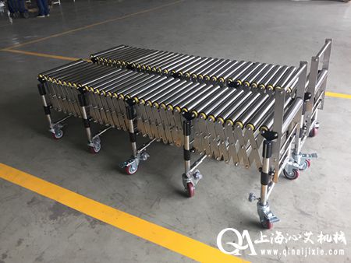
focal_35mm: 29
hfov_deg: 61.6
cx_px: 176
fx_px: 294
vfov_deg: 48.3
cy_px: 132
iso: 80
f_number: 2.2
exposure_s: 1/30
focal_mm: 4.15
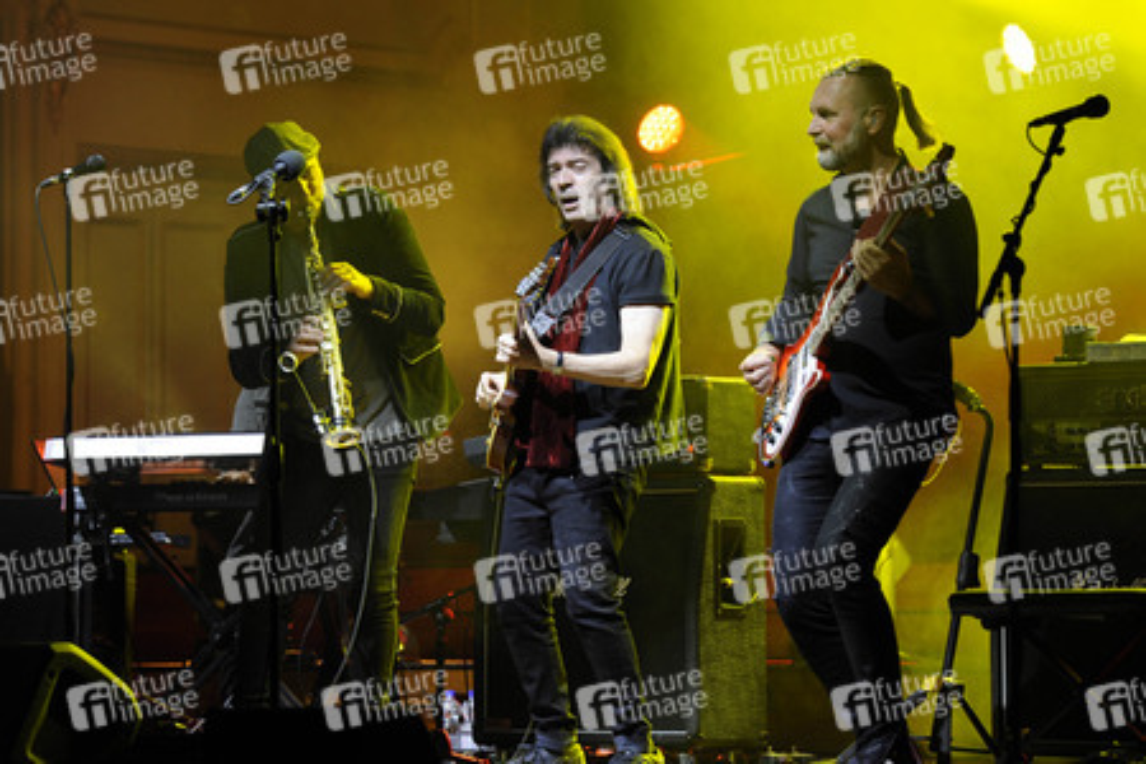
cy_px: 382
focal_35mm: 180
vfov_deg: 7.6
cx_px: 573
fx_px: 5730
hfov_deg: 11.4
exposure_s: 1/160
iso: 1600
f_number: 5
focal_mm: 180
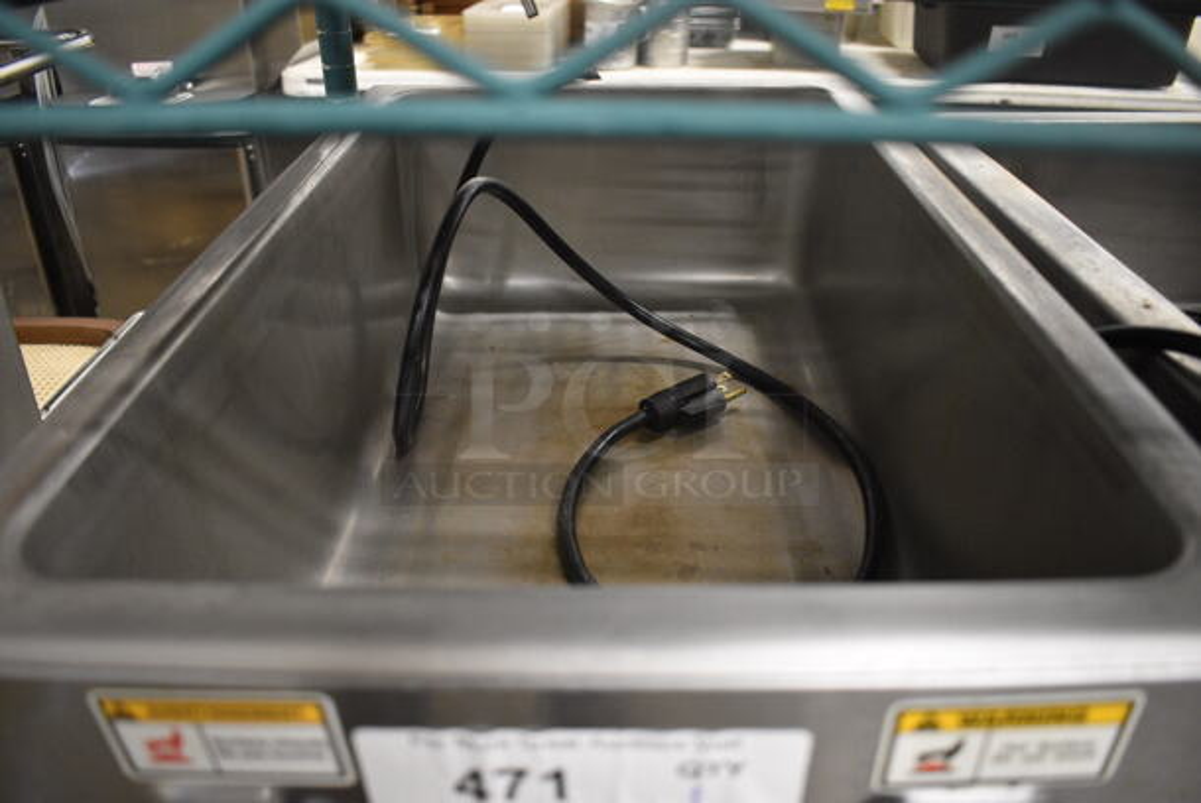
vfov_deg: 48.0
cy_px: 402
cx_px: 600
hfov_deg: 67.3
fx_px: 902
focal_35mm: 27
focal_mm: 18
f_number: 3.5
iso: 2000
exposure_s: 1/30
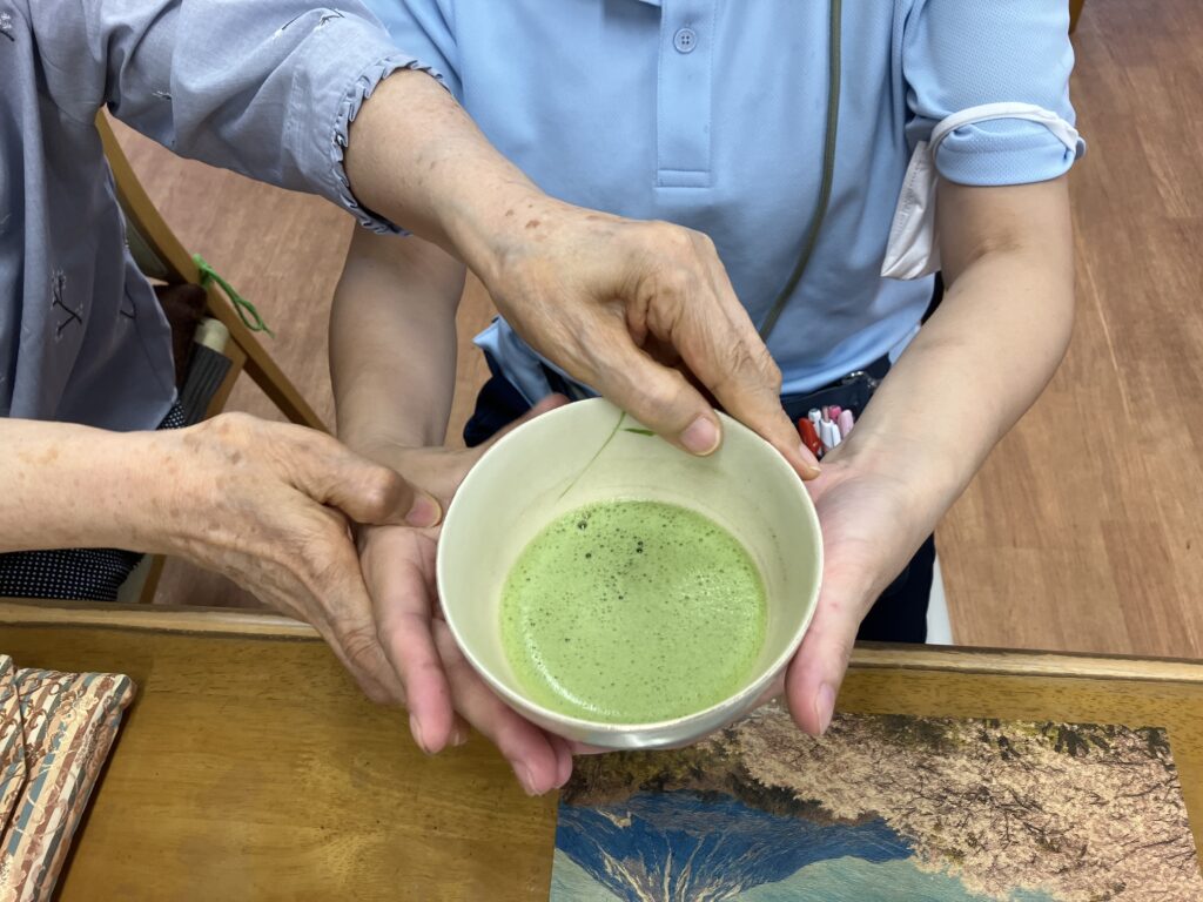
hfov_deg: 63.4
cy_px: 451
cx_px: 602
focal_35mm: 28
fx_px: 973
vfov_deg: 49.7
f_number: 1.8
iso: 64
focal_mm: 3.99
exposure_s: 1/60
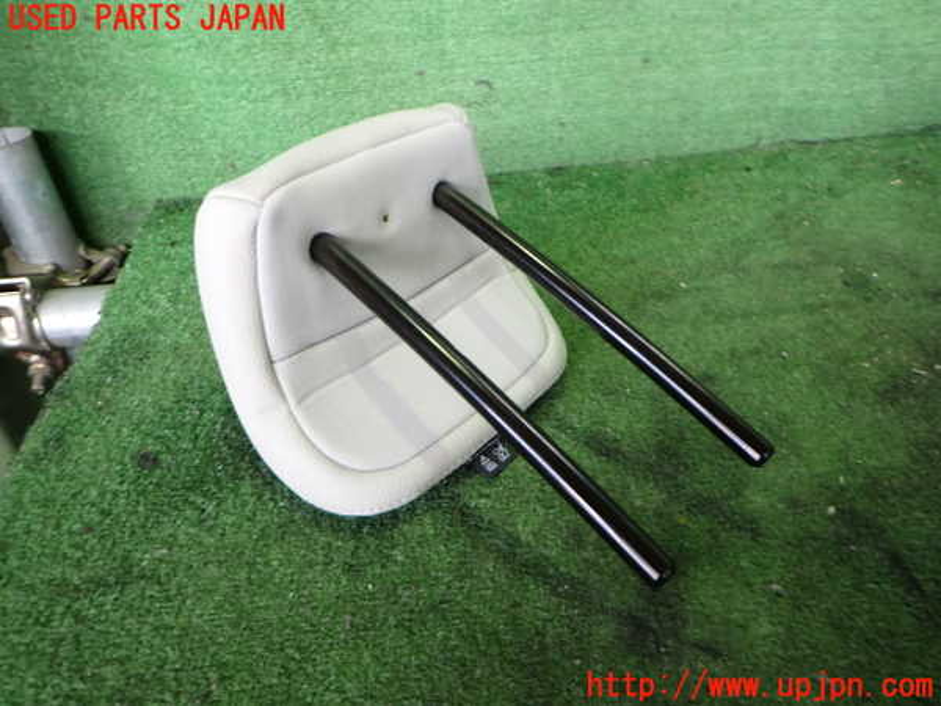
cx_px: 470
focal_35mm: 25
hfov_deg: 69.4
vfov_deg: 54.9
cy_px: 353
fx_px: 680
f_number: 2
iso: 200
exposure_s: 1/30
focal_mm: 4.5
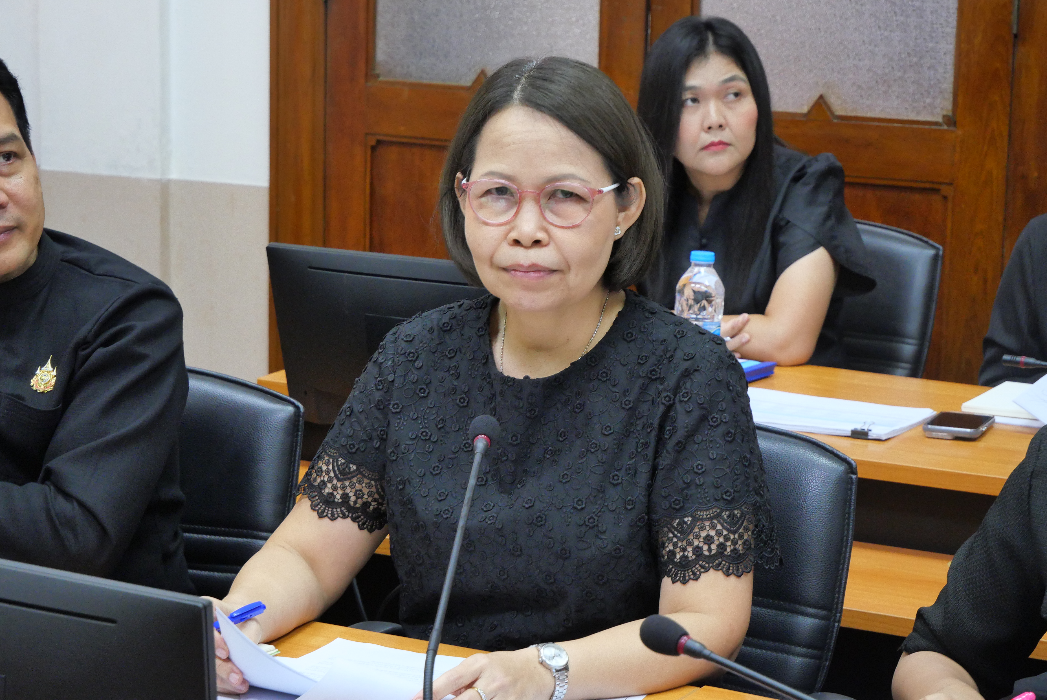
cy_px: 350
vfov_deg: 15.4
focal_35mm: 89
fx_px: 2590
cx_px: 524
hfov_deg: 22.9
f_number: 5.6
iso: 1600
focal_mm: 43
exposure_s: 1/20
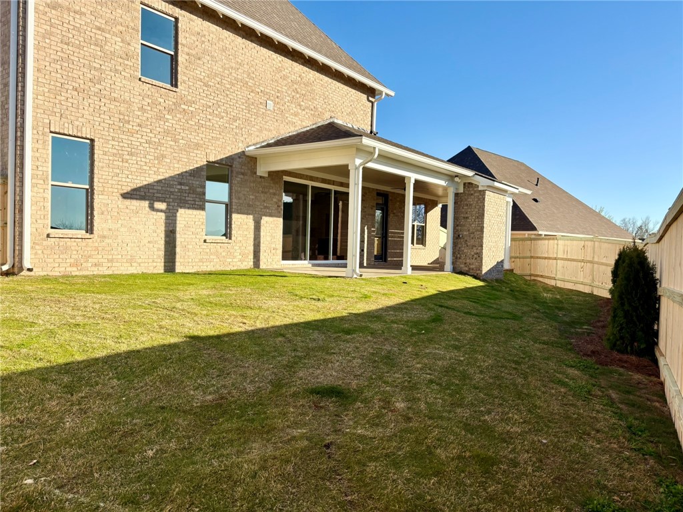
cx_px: 342
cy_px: 256
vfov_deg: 53.1
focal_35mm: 26
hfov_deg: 67.3
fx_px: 513
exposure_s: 1/2283
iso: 50
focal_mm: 5.96
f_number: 1.6
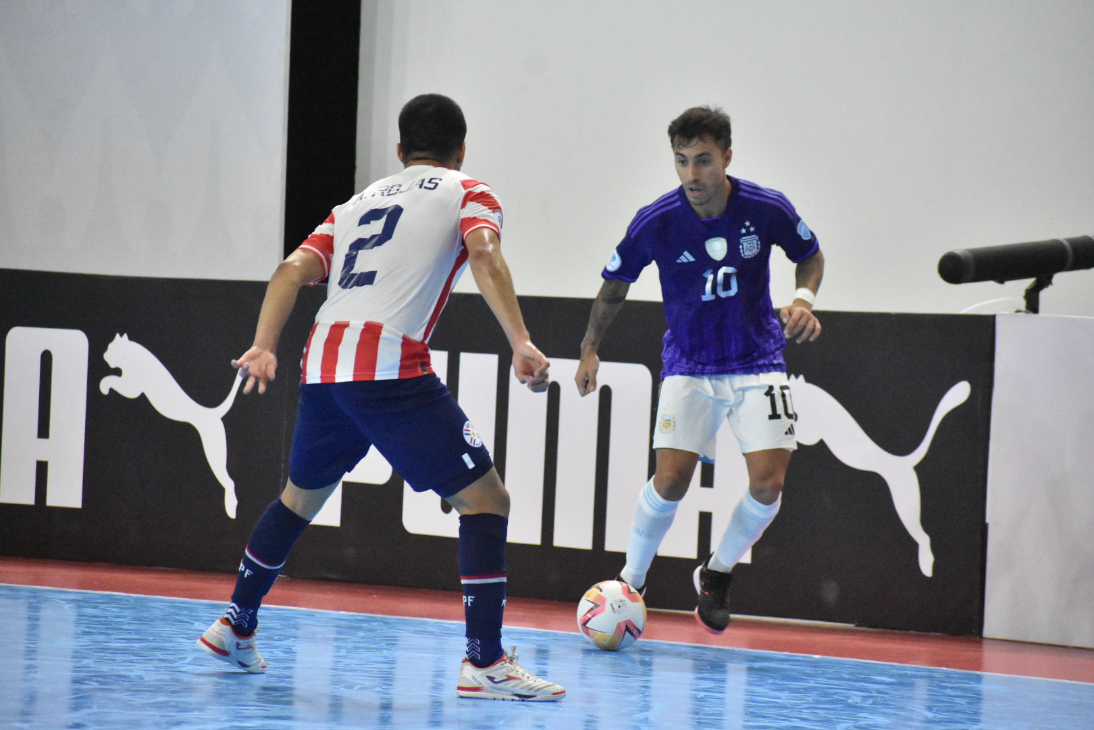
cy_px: 365
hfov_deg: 9.1
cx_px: 547
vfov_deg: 6.1
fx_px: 6837
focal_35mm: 225
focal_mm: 150
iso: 10000
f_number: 5
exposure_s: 1/800
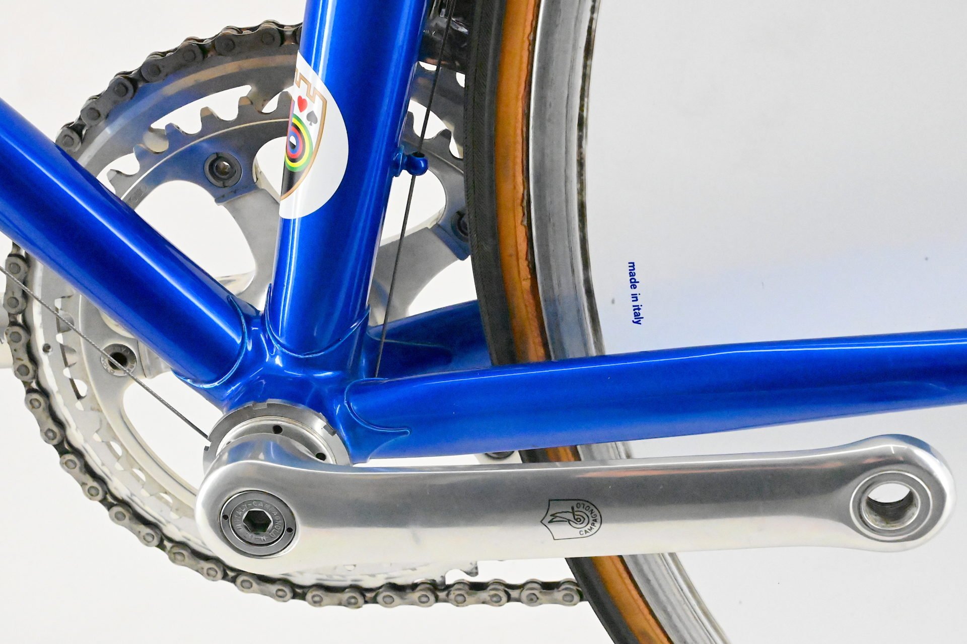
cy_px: 322
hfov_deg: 28.9
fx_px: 1880
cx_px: 484
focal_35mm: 70
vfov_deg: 19.4
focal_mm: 70
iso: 51200
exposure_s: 1/640
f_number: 20
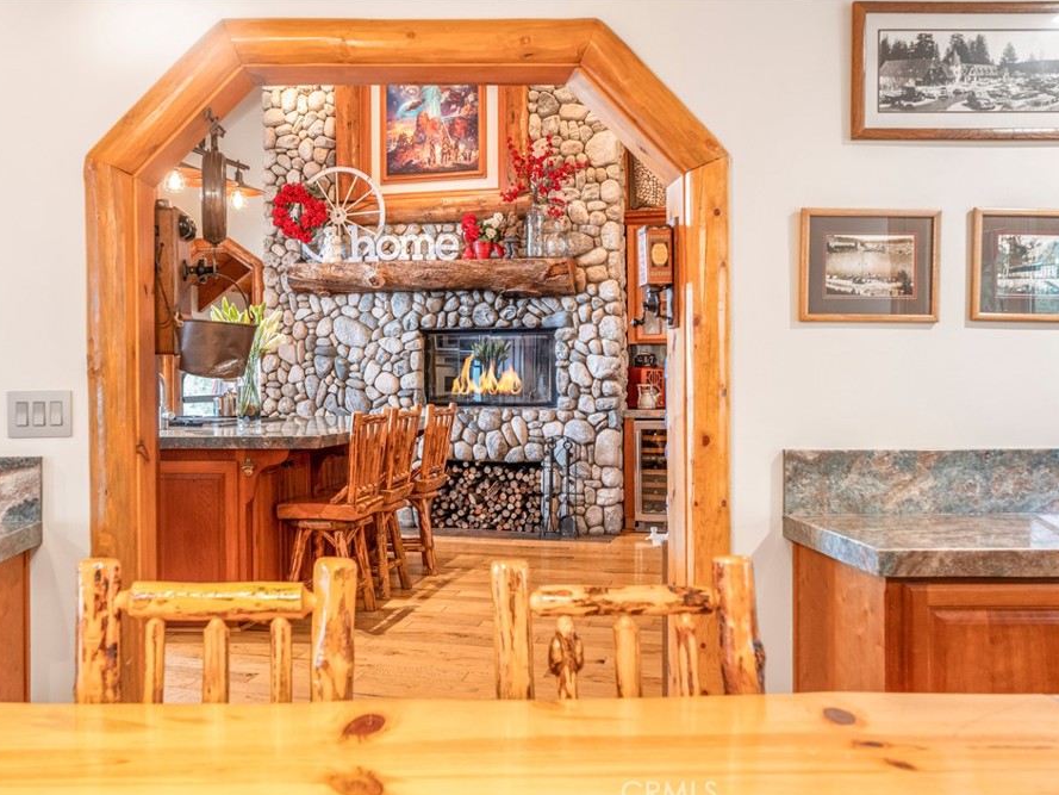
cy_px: 403
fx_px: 949
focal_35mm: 31
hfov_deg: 58.2
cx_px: 479
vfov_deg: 45.5
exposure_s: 1/15
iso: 2000
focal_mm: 28
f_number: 5.6
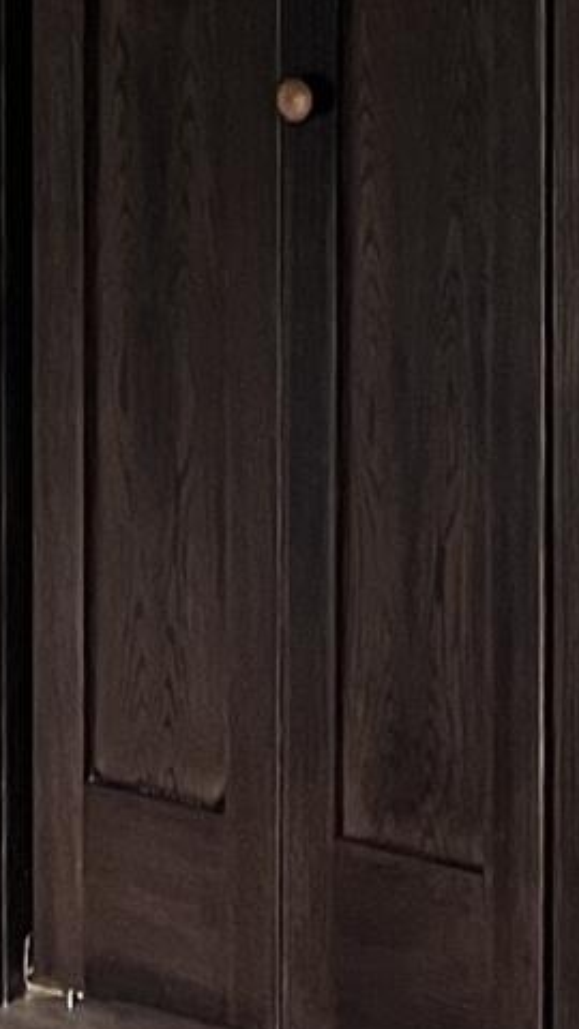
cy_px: -371
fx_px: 4831
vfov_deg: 11.8
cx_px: 420
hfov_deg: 6.9
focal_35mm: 177
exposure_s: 1/60
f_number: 1.5
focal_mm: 5.7
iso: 160
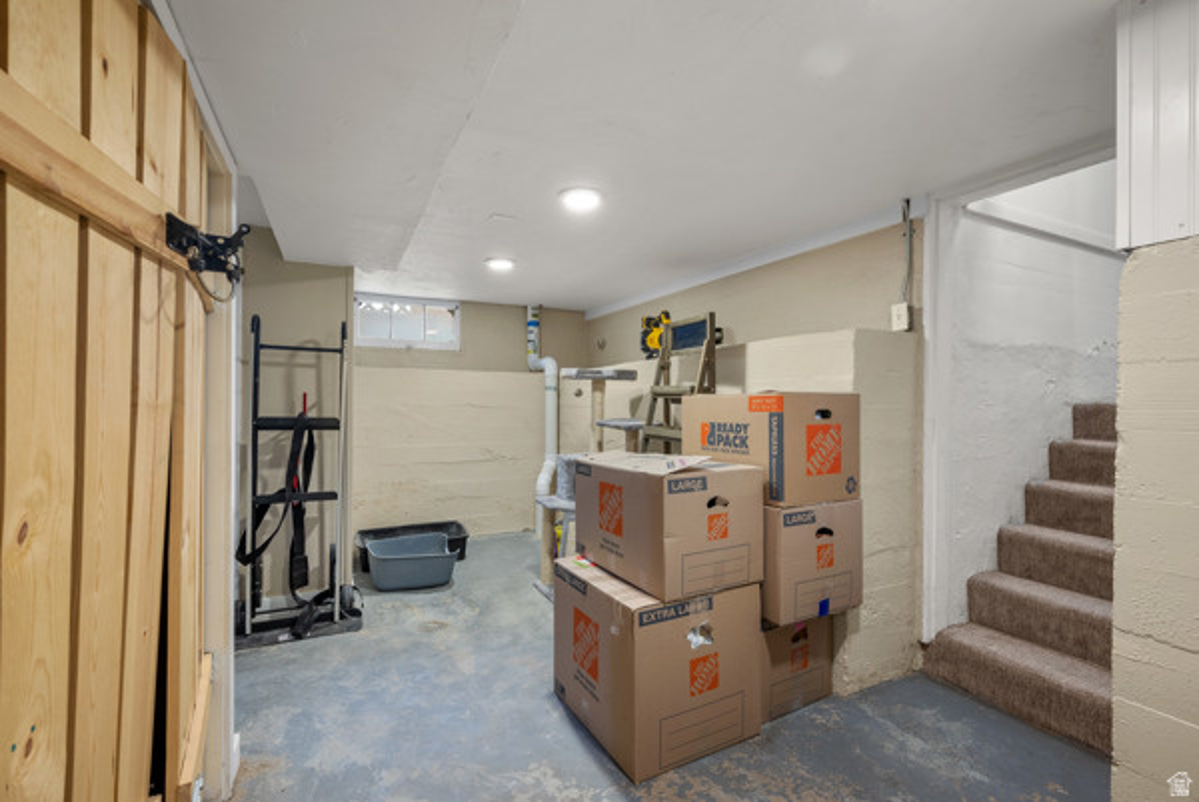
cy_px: 401
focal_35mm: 16
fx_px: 517
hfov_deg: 98.5
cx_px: 600
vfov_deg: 75.6
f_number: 8
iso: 500
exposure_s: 2.5
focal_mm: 15.5
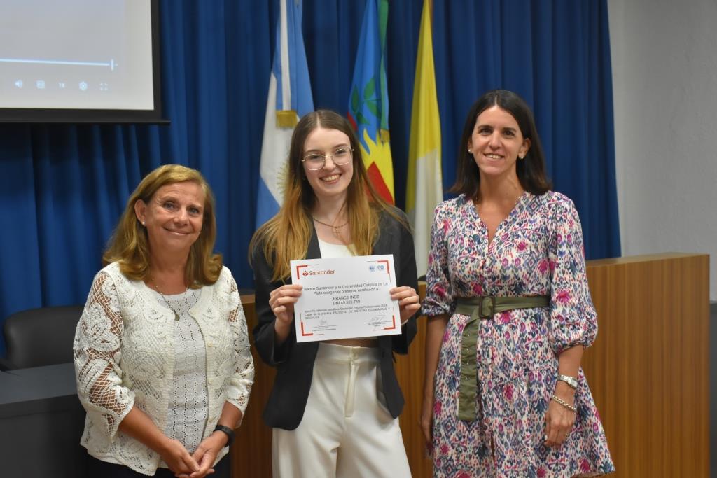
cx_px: 358
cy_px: 239
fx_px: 1255
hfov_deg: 31.9
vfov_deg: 21.6
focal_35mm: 63
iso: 1600
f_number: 5
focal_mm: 42
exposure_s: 1/100
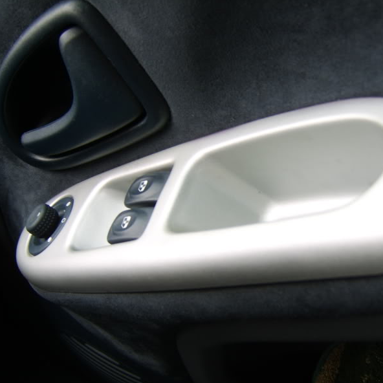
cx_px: 226
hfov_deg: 44.7
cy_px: 192
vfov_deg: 44.9
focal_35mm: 37
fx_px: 463
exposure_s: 1/36
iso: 71
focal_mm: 8.13
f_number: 2.7
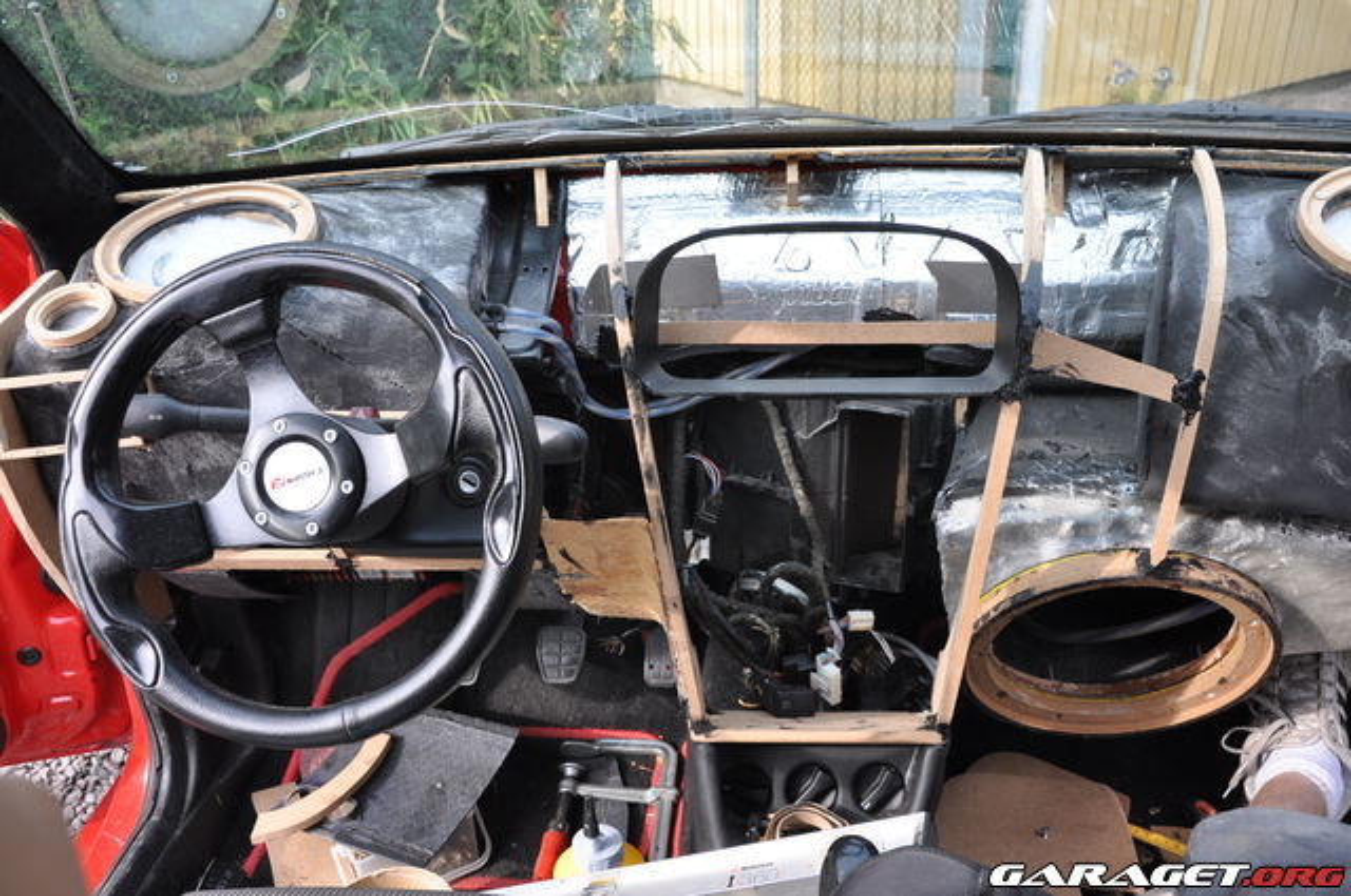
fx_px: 1237
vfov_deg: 39.9
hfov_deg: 57.3
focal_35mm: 33
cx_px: 676
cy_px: 448
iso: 280
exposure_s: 1/125
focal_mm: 22
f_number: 5.6
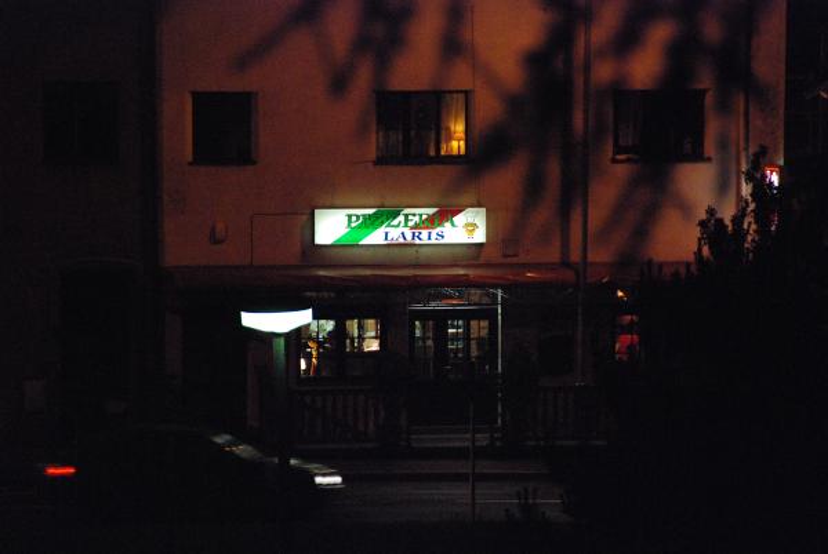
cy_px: 277
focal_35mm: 300
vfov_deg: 4.6
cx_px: 414
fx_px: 6910
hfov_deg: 6.9
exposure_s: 1/30
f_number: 5.6
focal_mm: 200
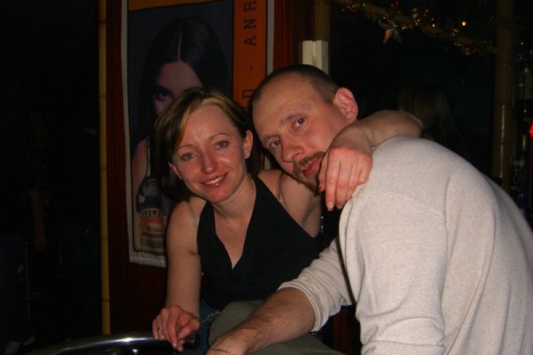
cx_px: 266
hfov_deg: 48.5
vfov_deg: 33.4
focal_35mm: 40
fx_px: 592
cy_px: 175
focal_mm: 7.9
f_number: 2.8
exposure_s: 1/60
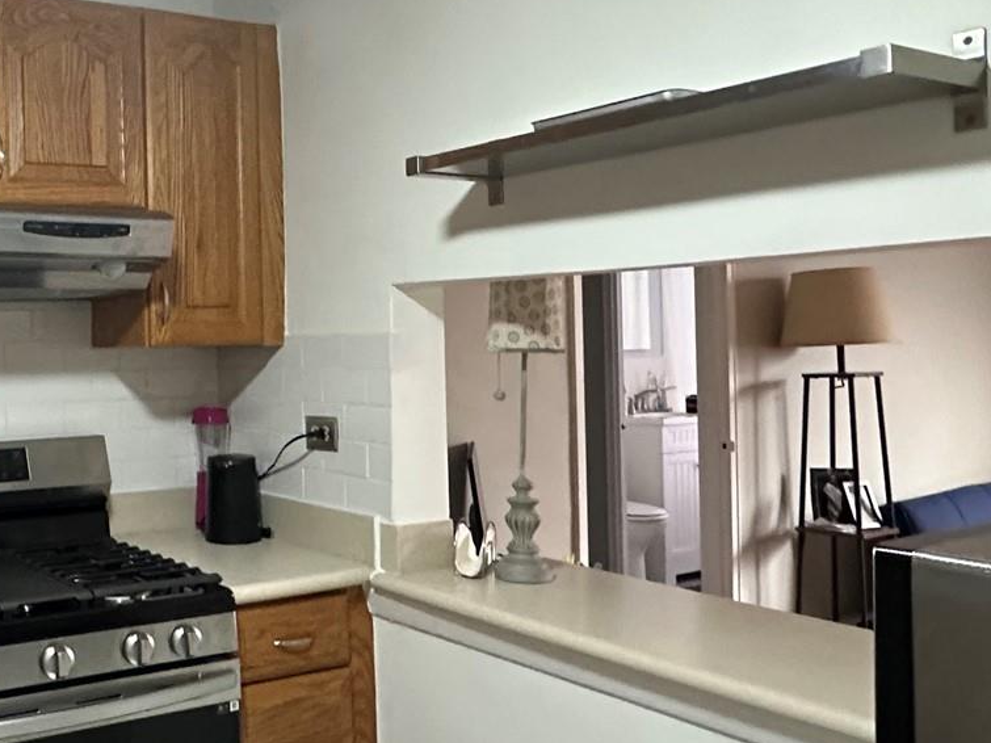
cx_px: 131
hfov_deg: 45.2
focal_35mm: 38
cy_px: 339
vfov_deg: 37.7
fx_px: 1088
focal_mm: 2.22
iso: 640
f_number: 2.2
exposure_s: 1/60
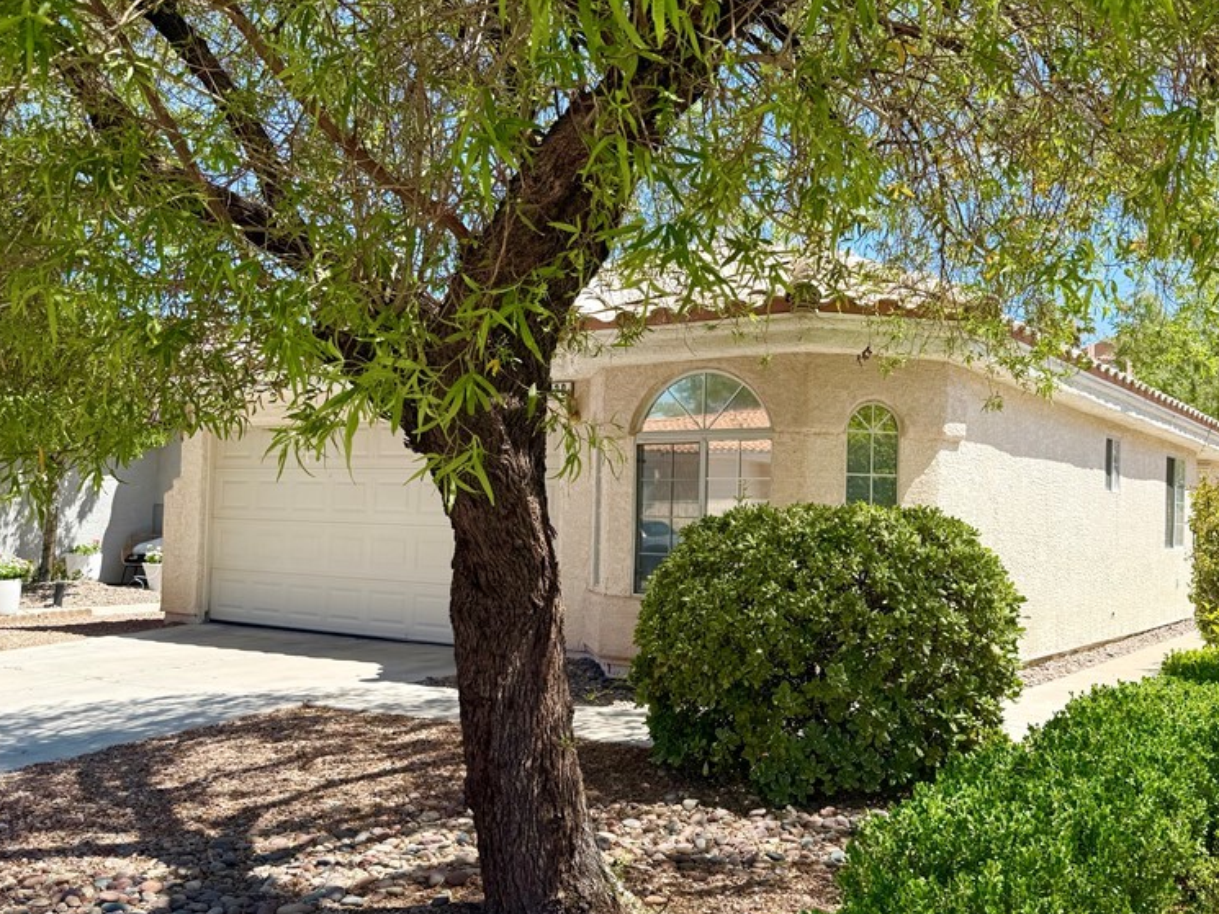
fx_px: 1162
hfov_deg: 55.0
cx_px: 715
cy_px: 491
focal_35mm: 33
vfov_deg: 42.9
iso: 80
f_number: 1.78
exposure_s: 1/2169
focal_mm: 6.76
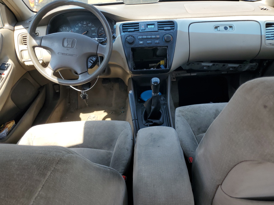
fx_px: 206
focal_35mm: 26
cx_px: 137
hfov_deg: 67.3
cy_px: 102
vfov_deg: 53.1
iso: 50
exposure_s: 1/476
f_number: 1.5
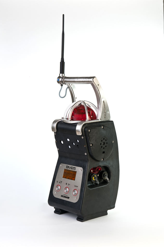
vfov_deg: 32.4
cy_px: 124
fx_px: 424
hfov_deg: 21.9
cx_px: 82
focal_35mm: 62
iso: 200
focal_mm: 62
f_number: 13
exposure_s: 1/100
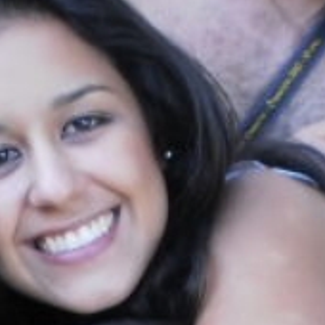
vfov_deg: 11.6
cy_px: 256
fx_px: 1593
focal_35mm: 150
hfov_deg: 11.4
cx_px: -80
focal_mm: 6.3
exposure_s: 1/30
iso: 100
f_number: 3.1
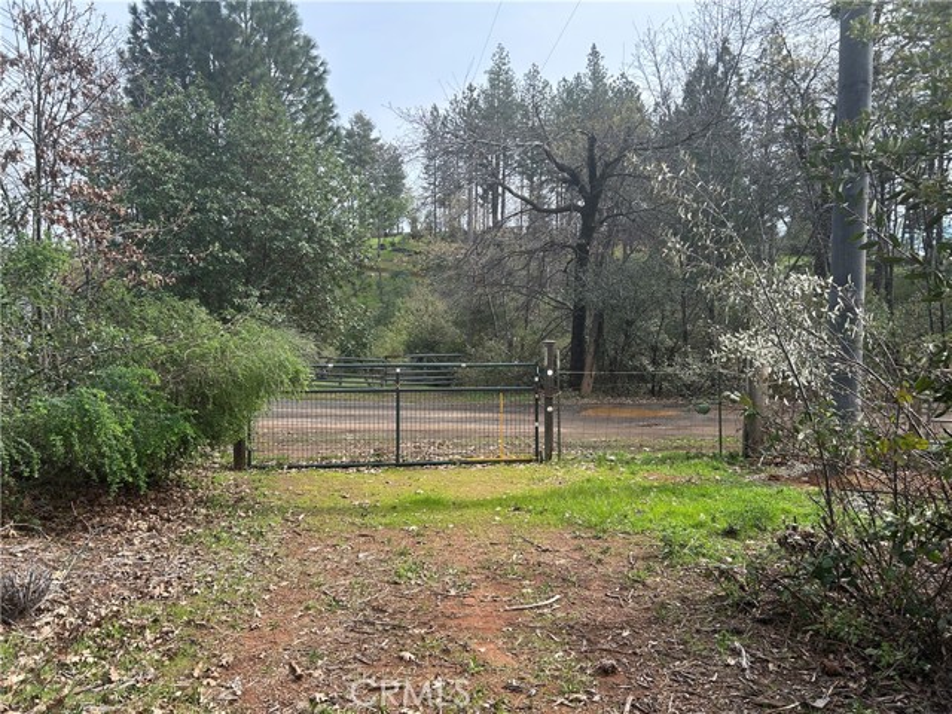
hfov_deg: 67.3
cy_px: 357
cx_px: 476
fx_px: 715
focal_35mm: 26
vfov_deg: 53.1
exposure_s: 1/909
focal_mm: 5.7
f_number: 1.5
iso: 50
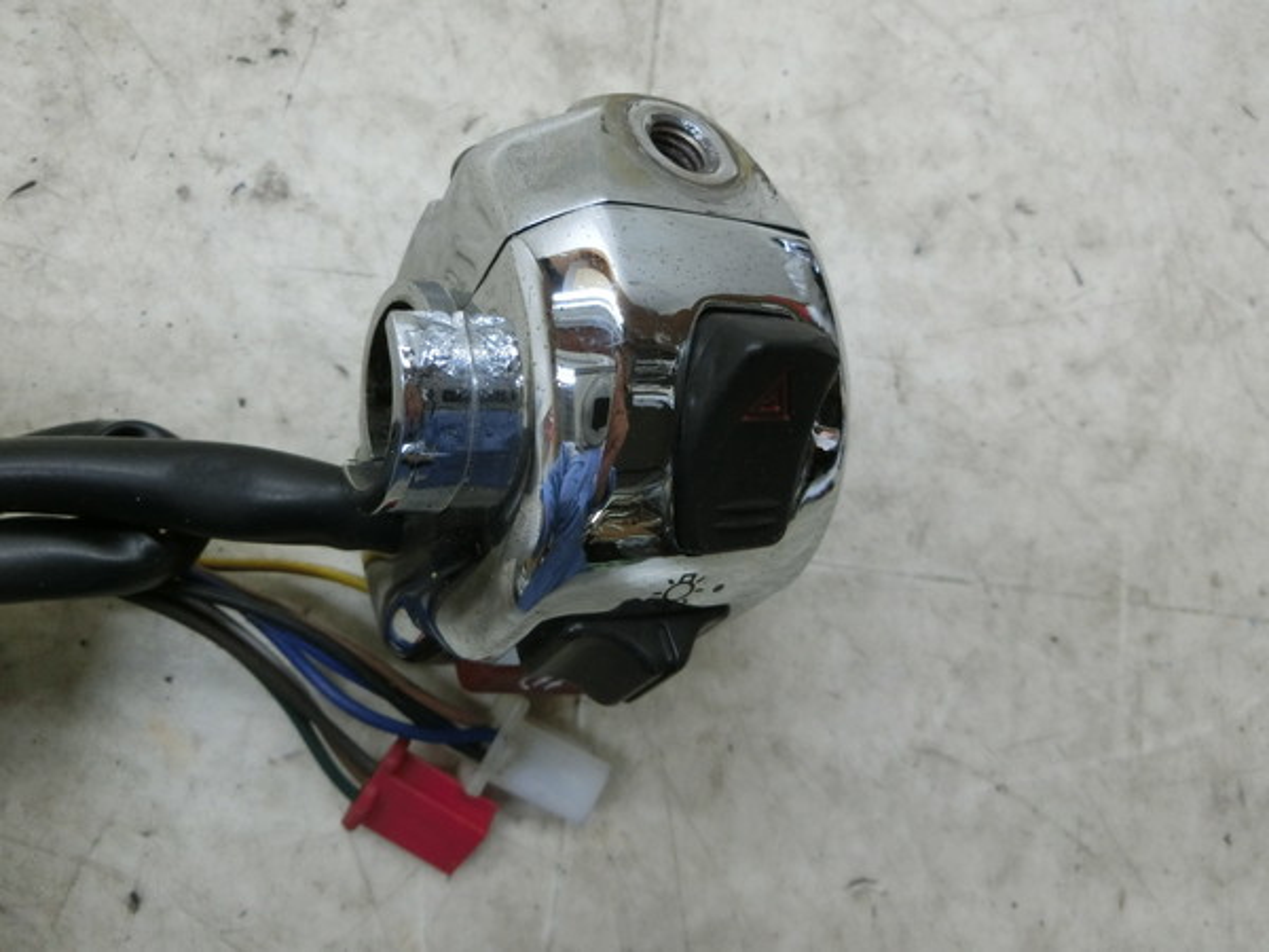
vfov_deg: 54.9
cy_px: 476
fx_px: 916
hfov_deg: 69.4
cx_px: 634
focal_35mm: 25
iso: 400
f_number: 3.5
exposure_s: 1/100
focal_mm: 4.5
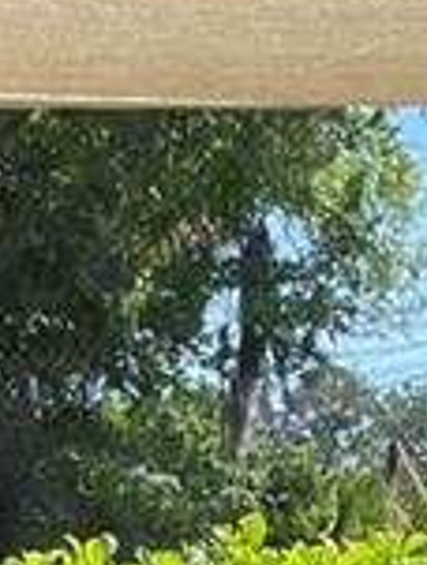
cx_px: -37
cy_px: 1830
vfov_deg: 7.9
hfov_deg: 7.2
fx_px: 3374
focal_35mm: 206
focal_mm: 4.2
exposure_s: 1/2020
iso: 32
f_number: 1.6
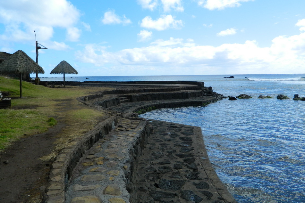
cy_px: 80
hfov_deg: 65.5
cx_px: 149
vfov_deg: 46.1
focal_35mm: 28
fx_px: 237
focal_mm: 4.5
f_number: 3.1
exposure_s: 1/800
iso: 80
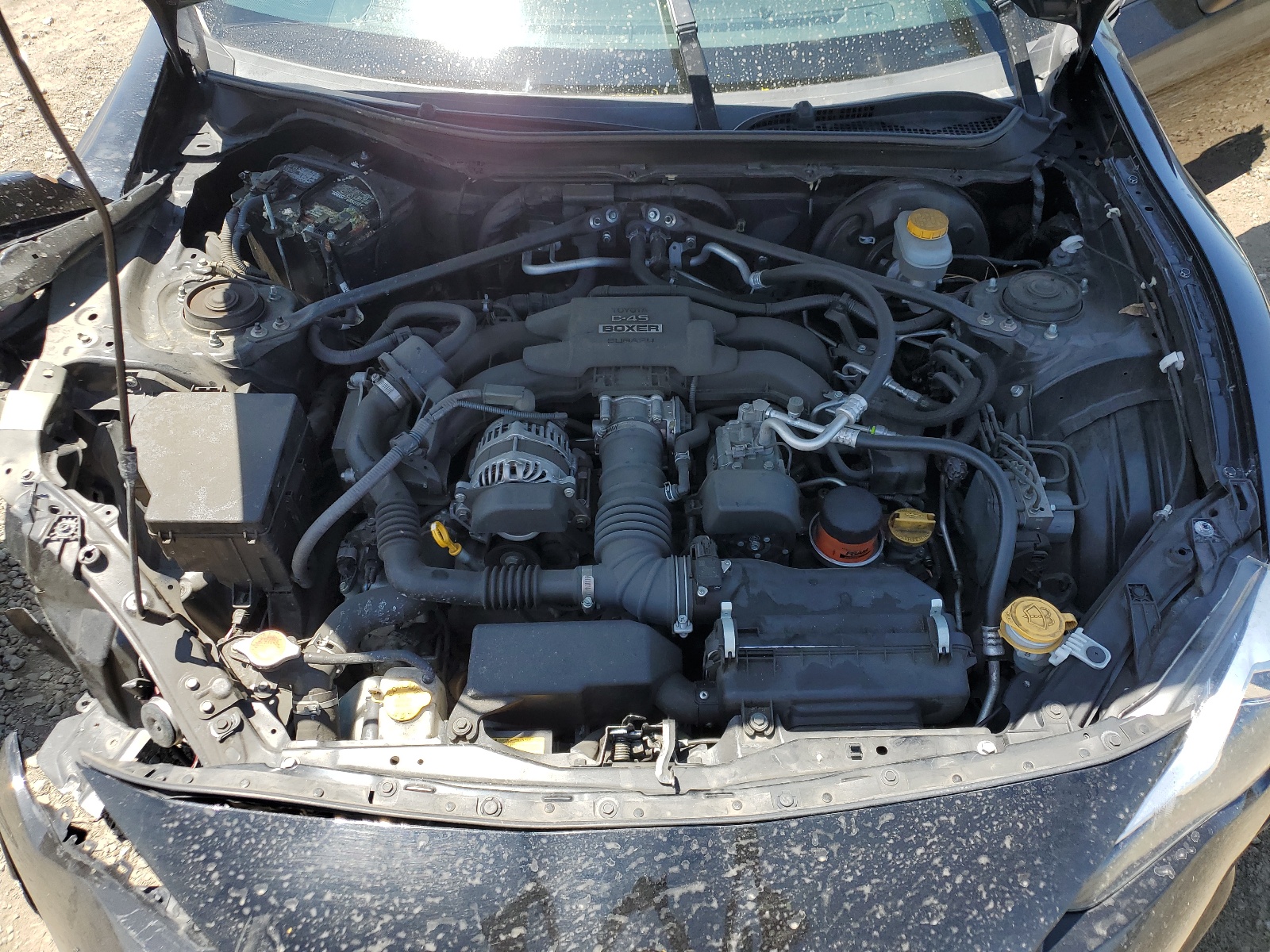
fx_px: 954
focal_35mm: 26
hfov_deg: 67.3
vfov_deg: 53.1
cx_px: 635
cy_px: 476
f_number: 1.5
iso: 50
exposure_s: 1/1000
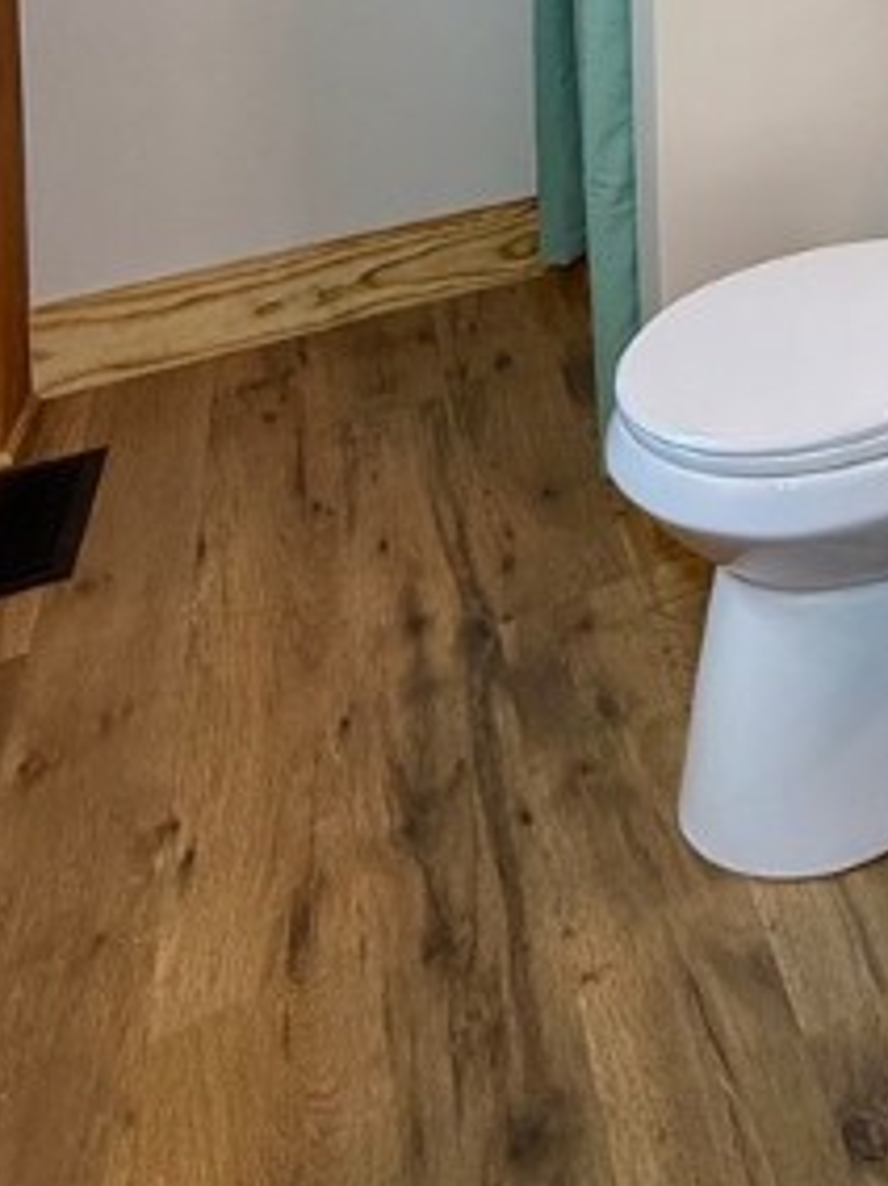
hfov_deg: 31.8
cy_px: -314
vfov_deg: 35.5
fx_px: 1301
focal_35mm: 38
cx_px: 1051
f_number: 2.2
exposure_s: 1/120
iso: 125
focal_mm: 2.22
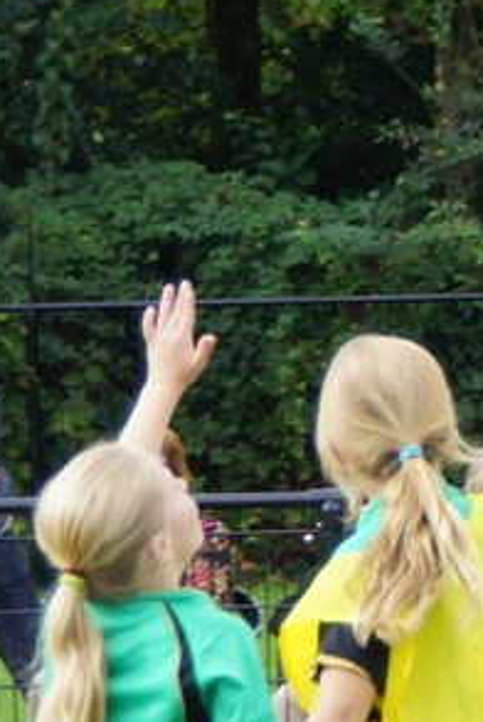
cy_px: 244
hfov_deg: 3.1
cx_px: 828
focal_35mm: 446
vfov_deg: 4.6
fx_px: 8949
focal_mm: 85
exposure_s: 1/160
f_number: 5.6
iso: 160
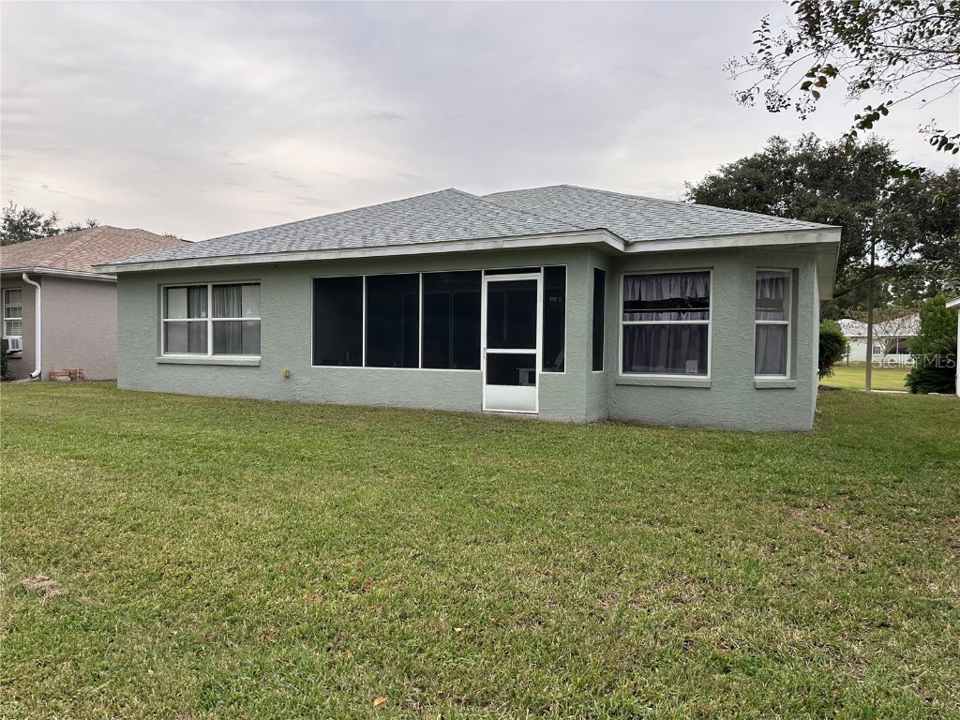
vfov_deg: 56.8
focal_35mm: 24
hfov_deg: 71.6
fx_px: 666
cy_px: 360
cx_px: 480
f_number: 1.78
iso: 80
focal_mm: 6.86
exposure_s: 1/822
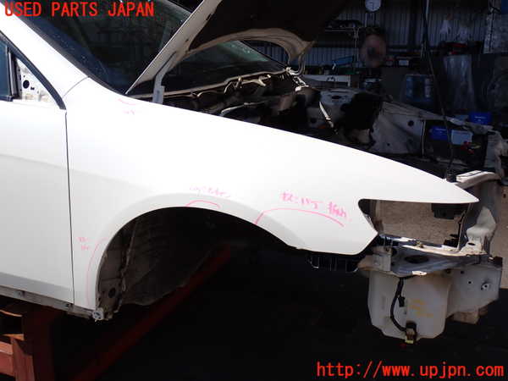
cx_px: 254
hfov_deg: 49.0
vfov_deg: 37.7
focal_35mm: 38
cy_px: 190
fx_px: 558
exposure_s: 1/125
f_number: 10
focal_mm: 6.83
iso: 100
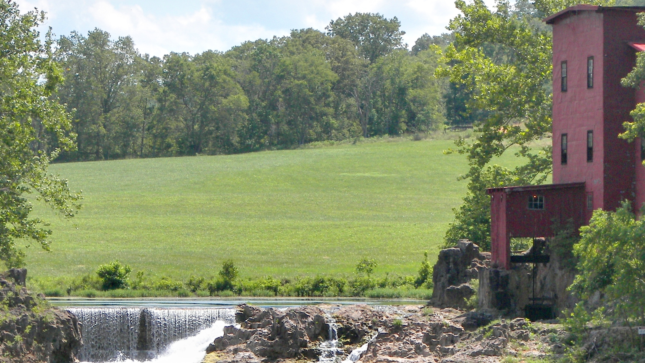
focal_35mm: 211
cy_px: 199
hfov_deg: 10.2
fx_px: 3609
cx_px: 382
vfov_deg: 5.8
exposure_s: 1/500
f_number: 4.5
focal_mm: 27
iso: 80
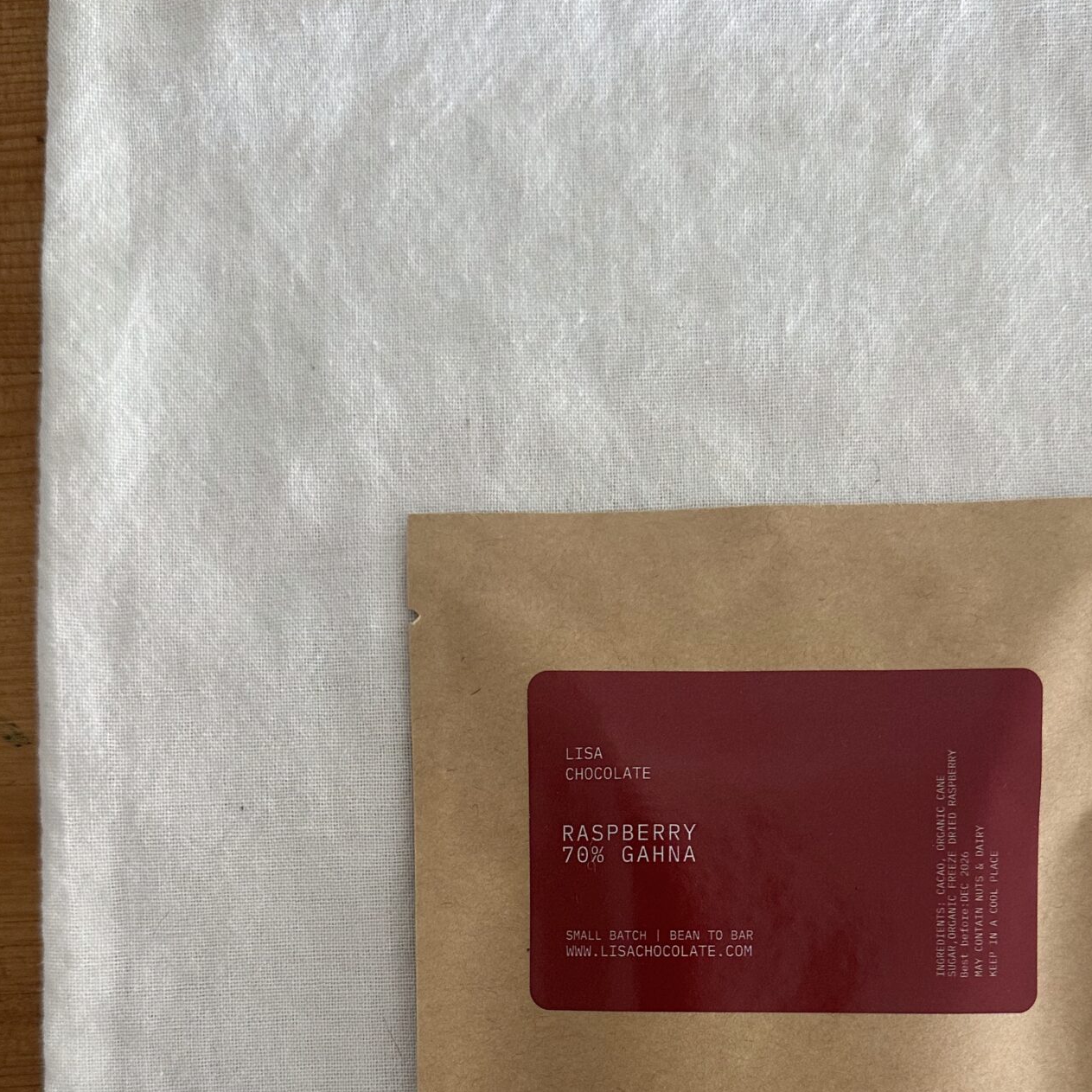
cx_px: 619
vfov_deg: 37.6
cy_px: 893
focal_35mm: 43
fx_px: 1535
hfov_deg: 39.1
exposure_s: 1/103
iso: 250
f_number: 1.78
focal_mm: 6.86
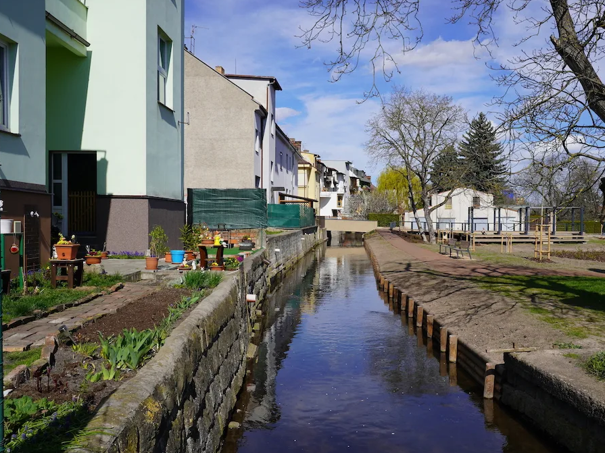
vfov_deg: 42.9
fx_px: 577
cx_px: 342
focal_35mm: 33
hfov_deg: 55.2
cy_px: 229
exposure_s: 1/320
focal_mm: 20
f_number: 10
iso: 100
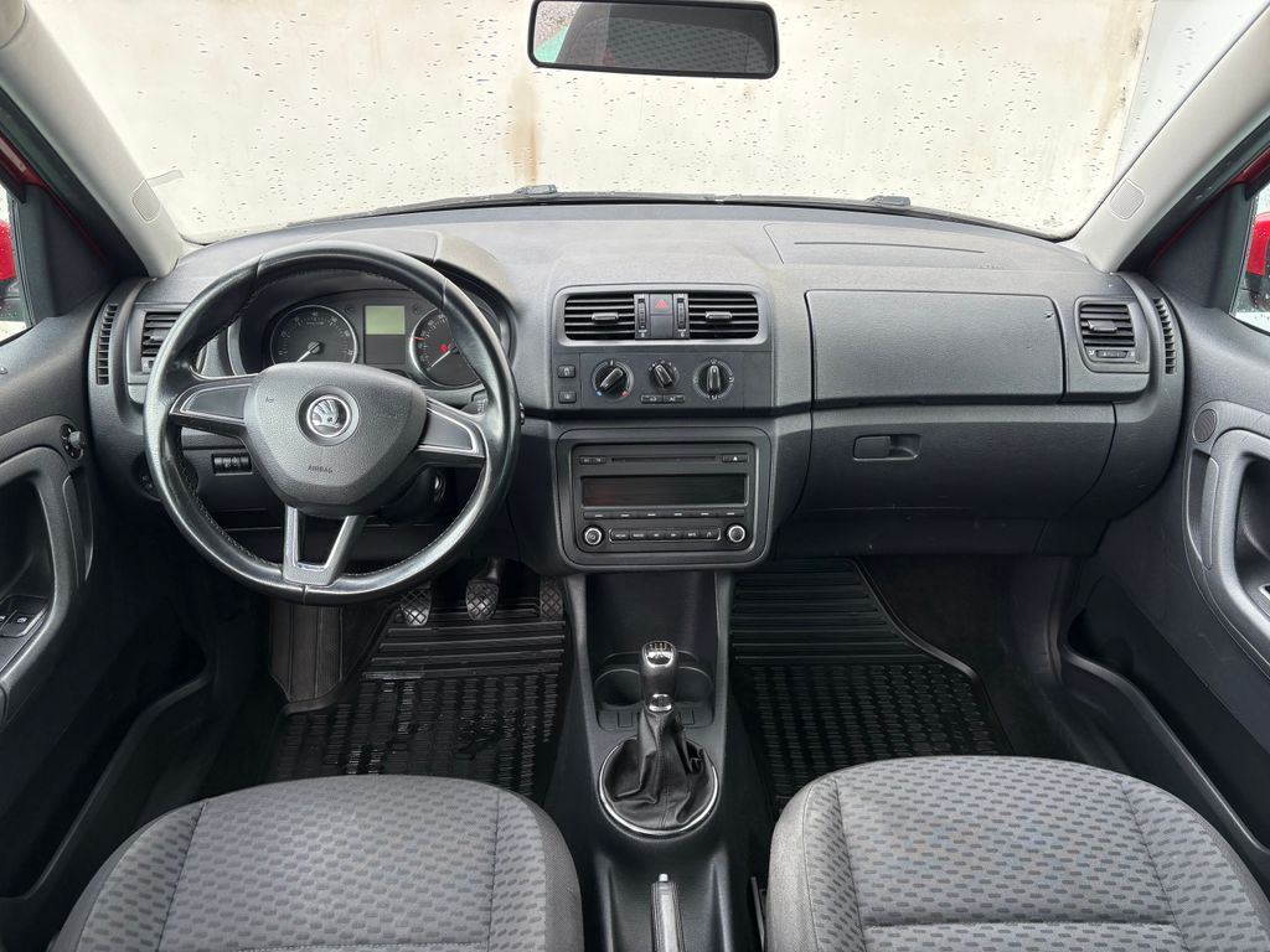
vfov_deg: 53.1
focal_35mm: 26
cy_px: 476
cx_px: 635
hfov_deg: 67.3
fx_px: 954
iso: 32
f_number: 1.6
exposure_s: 1/121
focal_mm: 5.96
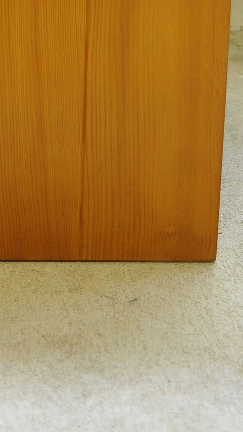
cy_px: -54
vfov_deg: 19.9
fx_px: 1168
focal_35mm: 102
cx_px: -48
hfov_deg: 11.6
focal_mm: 35
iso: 1600
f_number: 3.5
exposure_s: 1/50
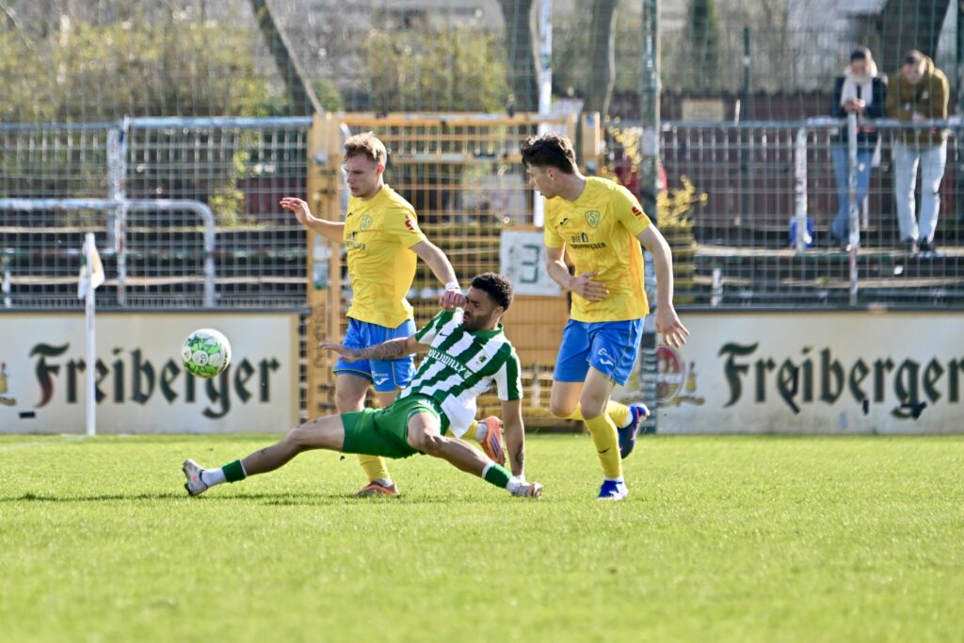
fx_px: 10176
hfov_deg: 5.4
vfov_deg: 3.6
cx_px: 482
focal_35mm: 380
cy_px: 322
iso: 400
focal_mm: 380
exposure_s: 1/1250
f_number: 5.6
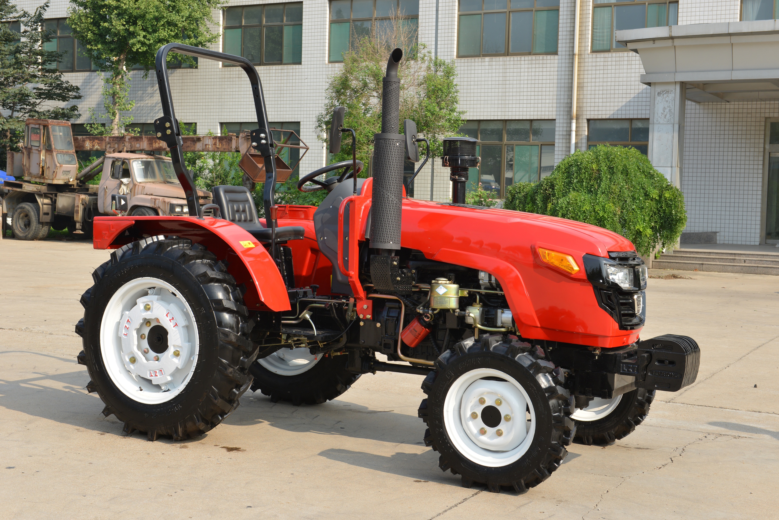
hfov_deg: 39.6
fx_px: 1082
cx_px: 390
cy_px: 260
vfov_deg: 27.0
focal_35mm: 50
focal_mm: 50
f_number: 11
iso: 200
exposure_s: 1/125
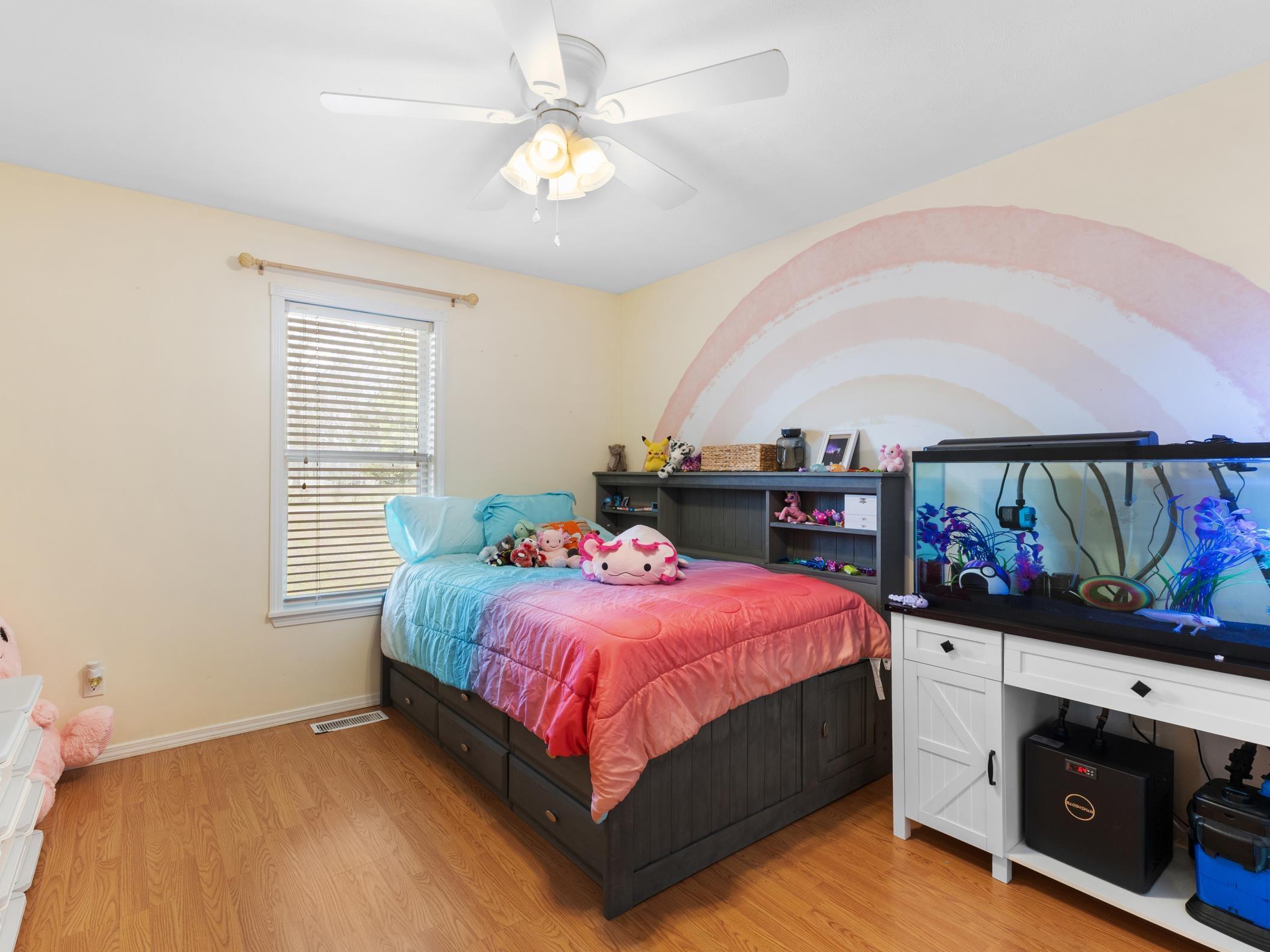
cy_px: 465
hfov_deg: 90.9
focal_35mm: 17
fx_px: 624
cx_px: 587
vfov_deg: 74.7
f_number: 9
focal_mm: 10
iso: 200
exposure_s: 1/2
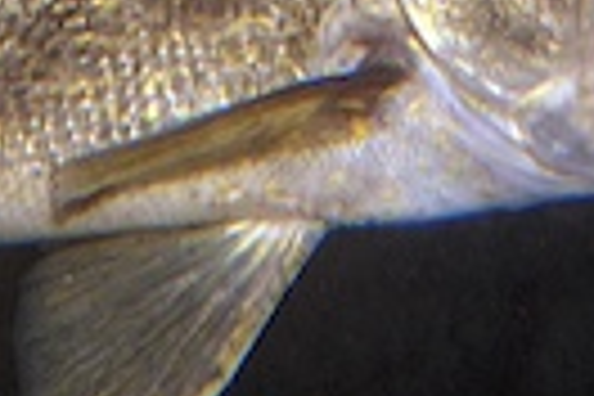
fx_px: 4801
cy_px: -70
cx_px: -302
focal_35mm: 291
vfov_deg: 4.7
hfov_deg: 7.0
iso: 200
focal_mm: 32
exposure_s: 1/60
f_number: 8
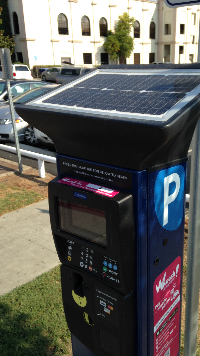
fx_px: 339
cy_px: 178
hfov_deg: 32.7
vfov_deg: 55.3
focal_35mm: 36
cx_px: 126
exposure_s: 1/1022
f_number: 2.4
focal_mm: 4.12
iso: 50
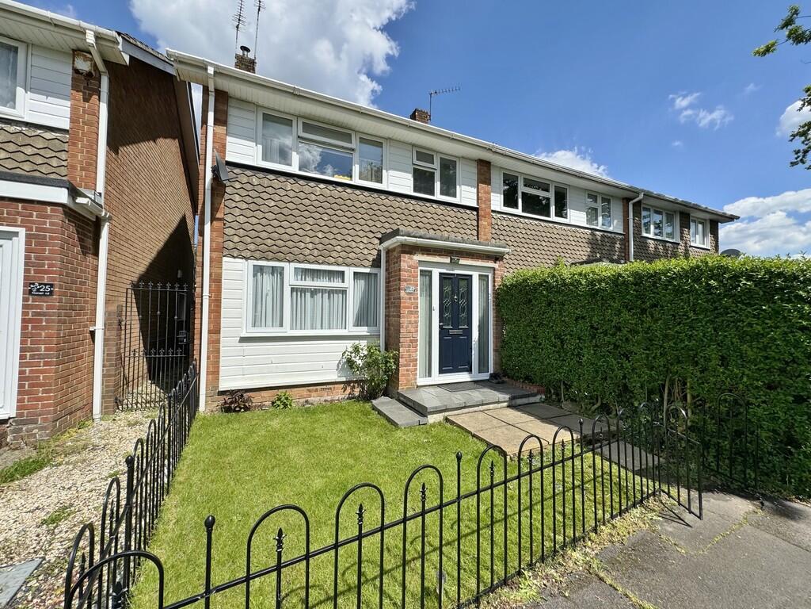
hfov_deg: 102.1
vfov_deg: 85.7
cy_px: 304
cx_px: 406
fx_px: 328
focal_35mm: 14
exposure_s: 1/3106
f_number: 2.2
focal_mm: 2.22
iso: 50
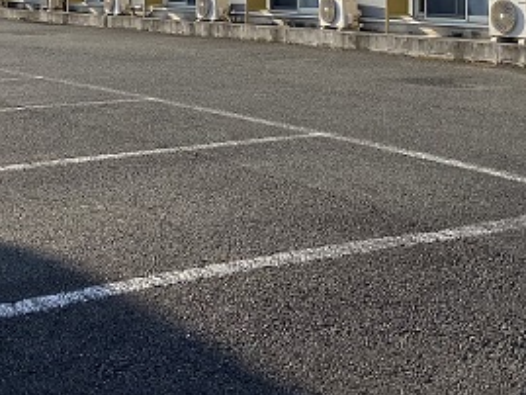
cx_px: 237
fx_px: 1110
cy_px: -42
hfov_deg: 26.7
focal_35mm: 73
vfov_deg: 19.3
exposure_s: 1/3205
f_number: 1.8
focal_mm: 4.25
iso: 32
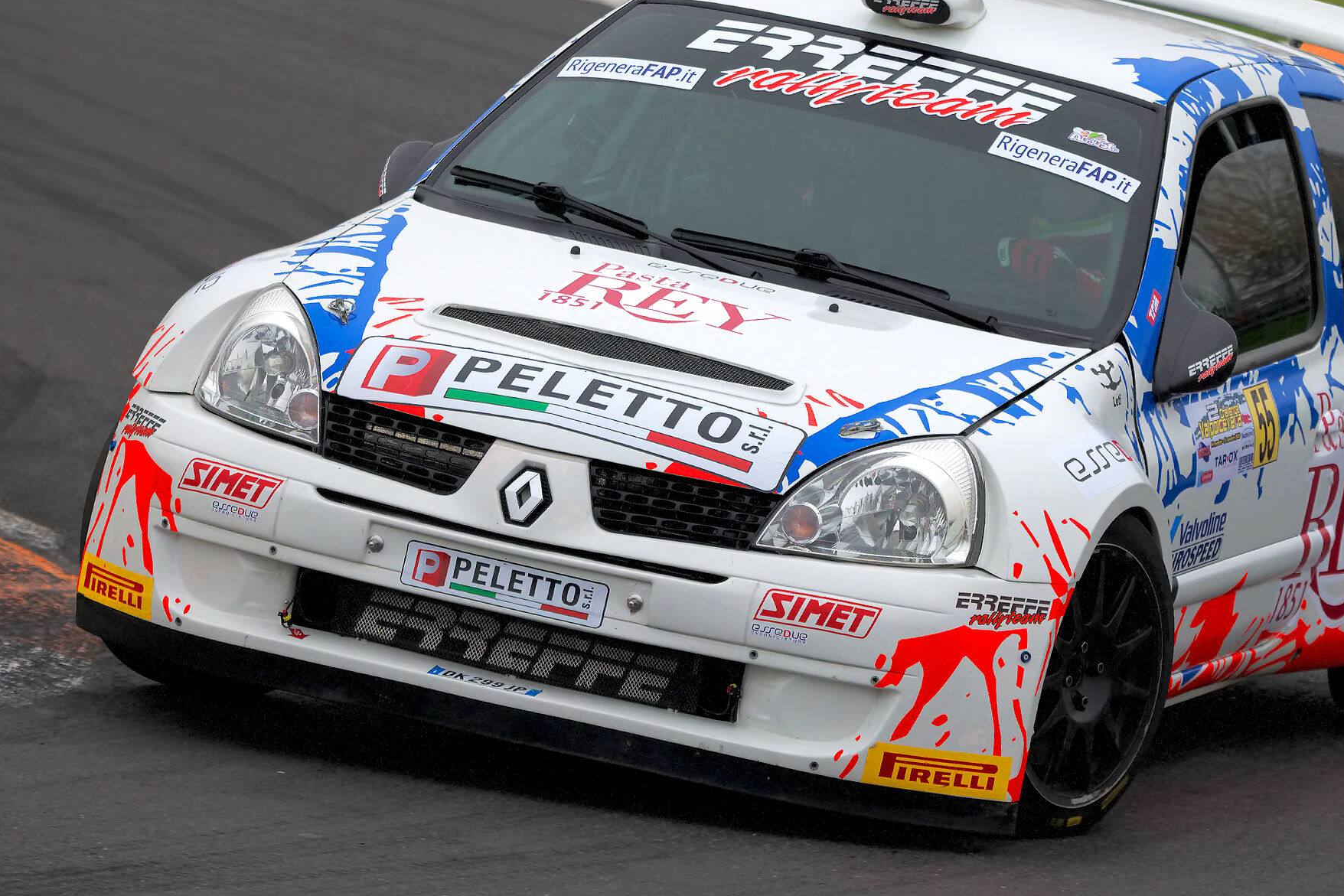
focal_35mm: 287
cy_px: 328
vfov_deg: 4.8
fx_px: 10715
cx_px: 758
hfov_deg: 7.2
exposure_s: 1/1600
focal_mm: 210
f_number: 6.3
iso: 2000
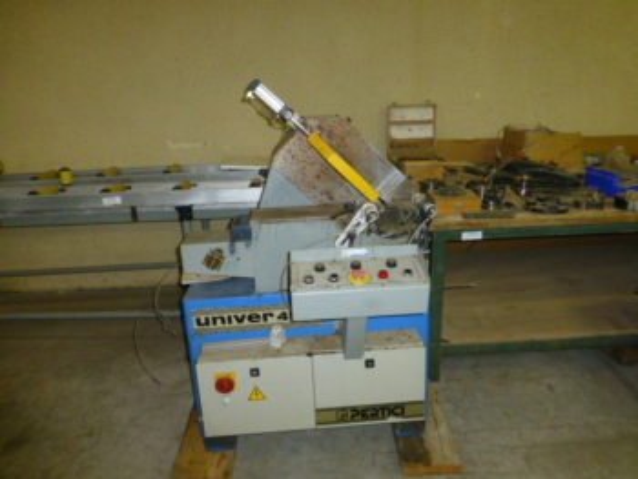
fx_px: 461
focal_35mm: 25
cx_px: 319
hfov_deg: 69.4
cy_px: 240
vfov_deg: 54.9
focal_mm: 4.4
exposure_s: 1/60
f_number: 3.3
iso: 800
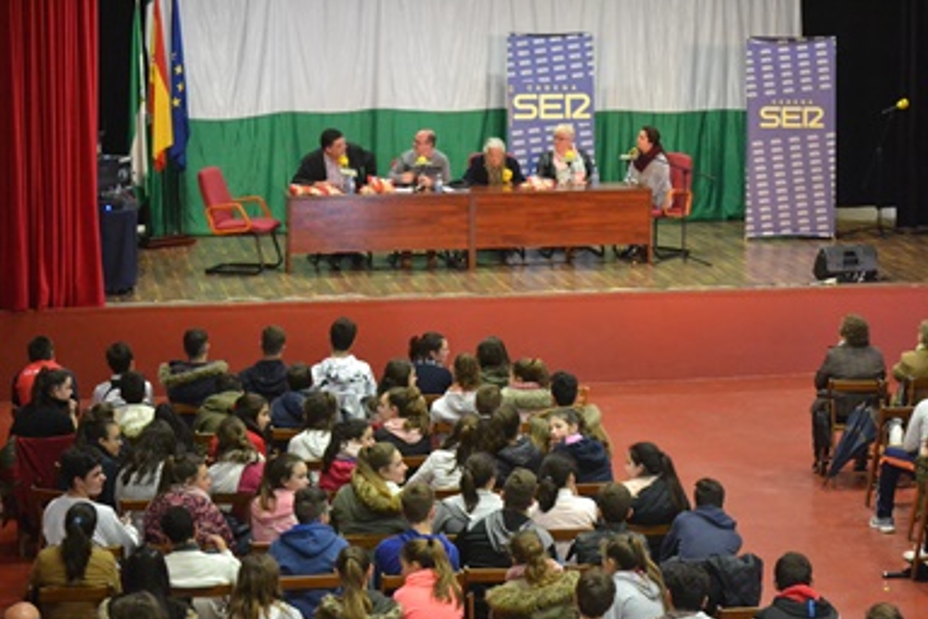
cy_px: 355
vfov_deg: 14.2
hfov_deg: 21.1
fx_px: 2490
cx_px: 505
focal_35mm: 97
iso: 3200
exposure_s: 1/30
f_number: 4
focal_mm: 55
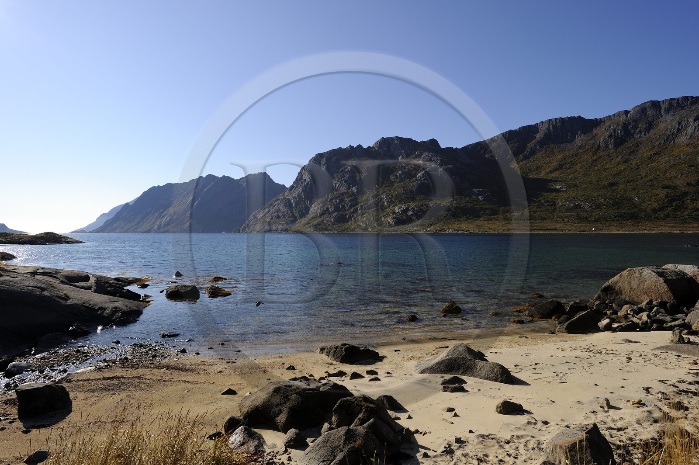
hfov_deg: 87.0
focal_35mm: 19
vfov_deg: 64.5
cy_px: 232
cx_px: 350
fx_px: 369
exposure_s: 1/400
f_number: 9
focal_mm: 19
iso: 200
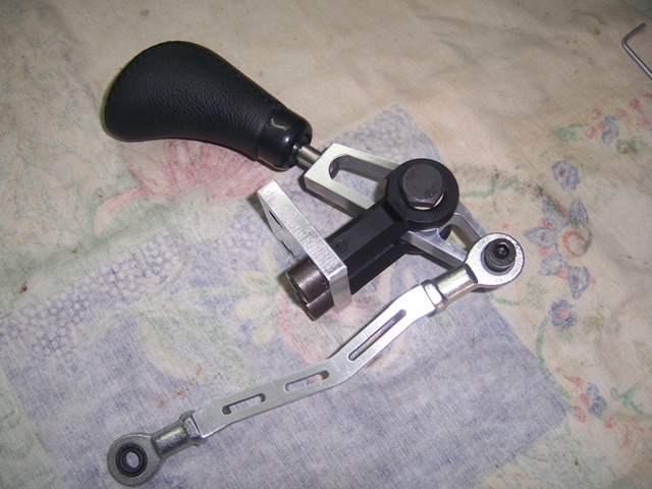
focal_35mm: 36
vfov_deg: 39.7
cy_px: 244
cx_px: 326
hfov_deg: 51.4
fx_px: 678
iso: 80
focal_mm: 6.2
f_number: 2.8
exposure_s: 1/60
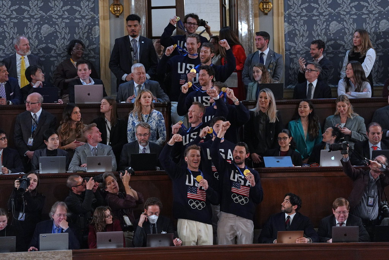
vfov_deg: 8.2
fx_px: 1815
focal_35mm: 168
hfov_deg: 12.2
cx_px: 194
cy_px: 130
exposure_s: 1/500
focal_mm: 168
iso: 2500
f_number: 2.8
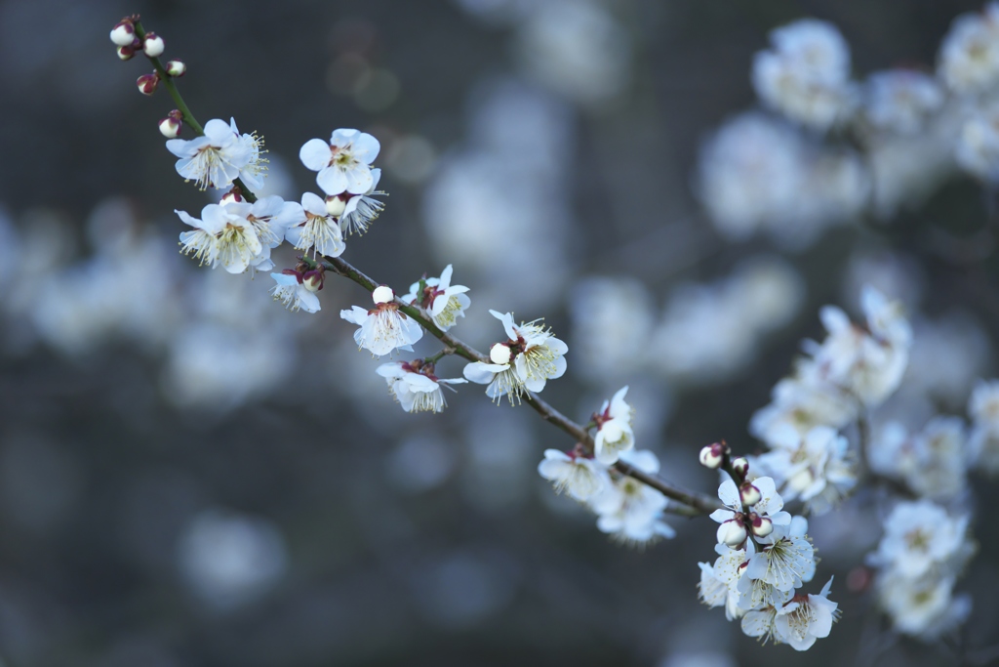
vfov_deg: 4.6
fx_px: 8326
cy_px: 334
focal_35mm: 300
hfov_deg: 6.9
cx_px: 500
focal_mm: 300
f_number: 4
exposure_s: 1/500
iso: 320
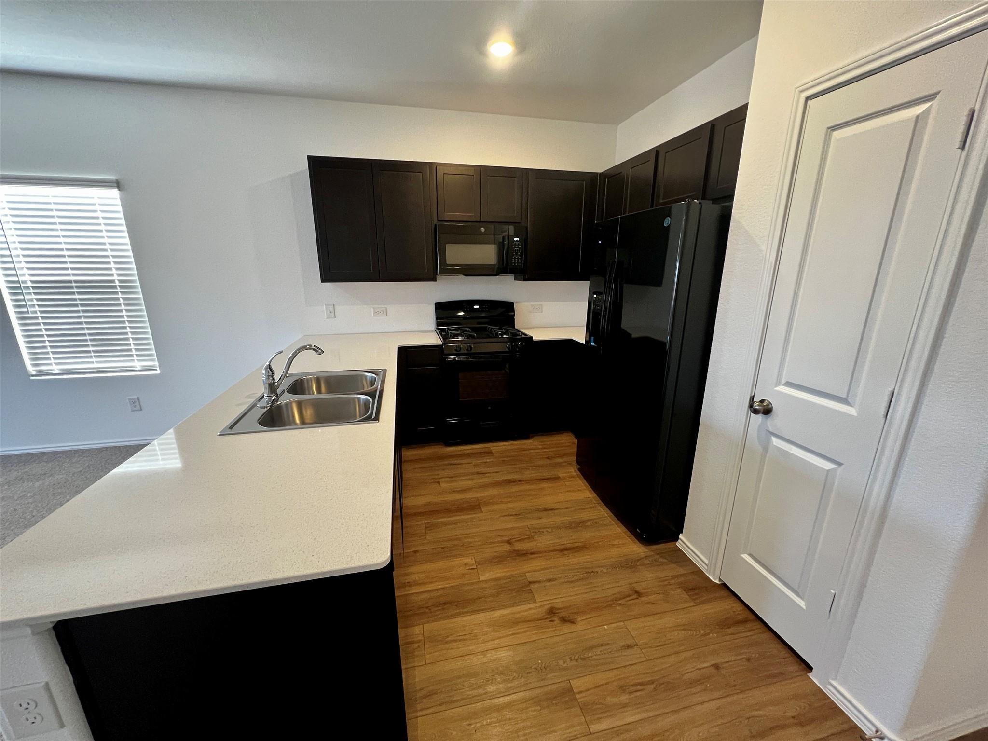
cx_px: 494
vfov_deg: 89.9
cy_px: 370
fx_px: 371
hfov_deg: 106.2
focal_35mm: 13
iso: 320
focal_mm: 1.57
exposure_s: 1/60
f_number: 1.8
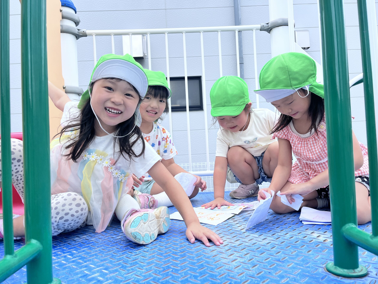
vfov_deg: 53.1
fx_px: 284
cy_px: 142
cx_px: 189
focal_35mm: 26
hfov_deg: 67.3
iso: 50
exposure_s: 1/1623
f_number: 1.6
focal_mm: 5.1
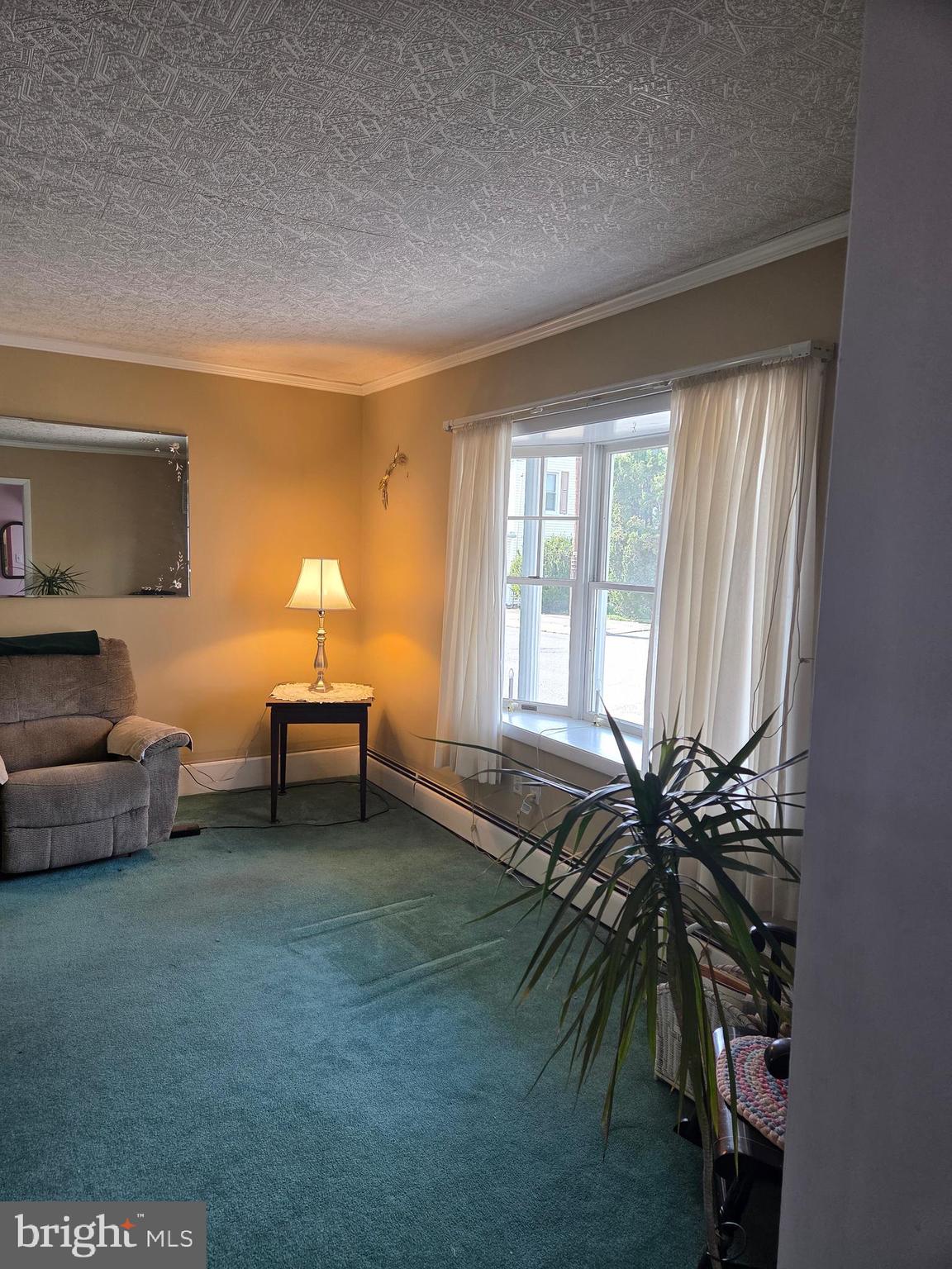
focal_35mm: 23
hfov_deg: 58.9
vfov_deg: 73.9
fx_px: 843
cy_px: 634
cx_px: 476
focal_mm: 5.4
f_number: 1.8
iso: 125
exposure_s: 1/120
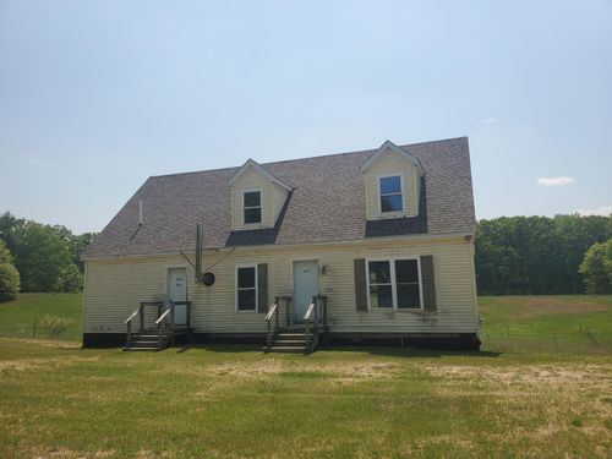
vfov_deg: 53.1
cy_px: 230
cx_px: 306
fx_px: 460
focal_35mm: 26
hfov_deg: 67.3
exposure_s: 1/2105
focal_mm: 4.3
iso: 50
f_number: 2.4
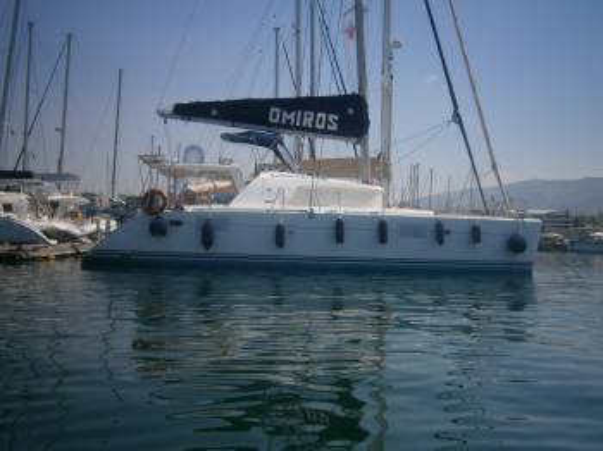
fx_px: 627
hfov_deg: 51.4
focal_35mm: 36
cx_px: 302
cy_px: 226
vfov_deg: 39.6
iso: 80
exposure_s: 1/1600
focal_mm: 6.4
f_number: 3.1
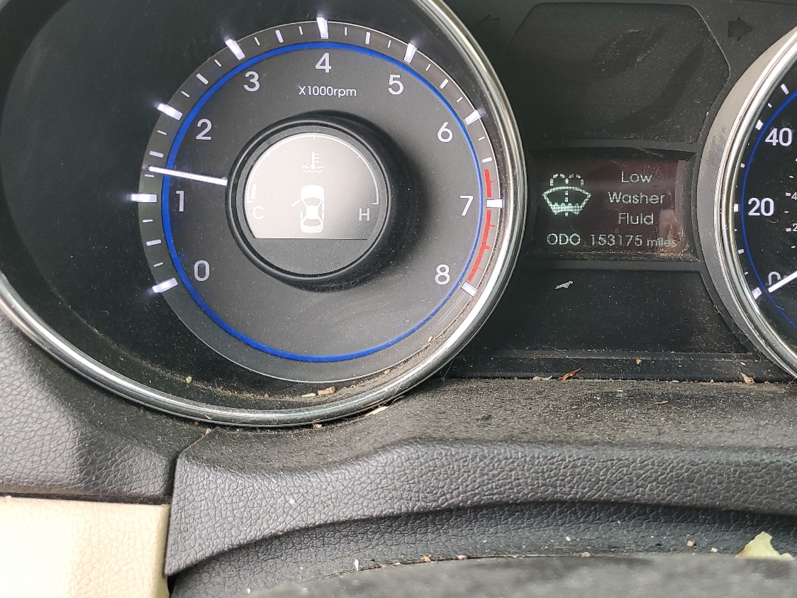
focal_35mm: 37
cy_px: 189
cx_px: 529
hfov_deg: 49.3
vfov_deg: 38.1
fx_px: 852
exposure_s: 1/120
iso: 81
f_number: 1.5
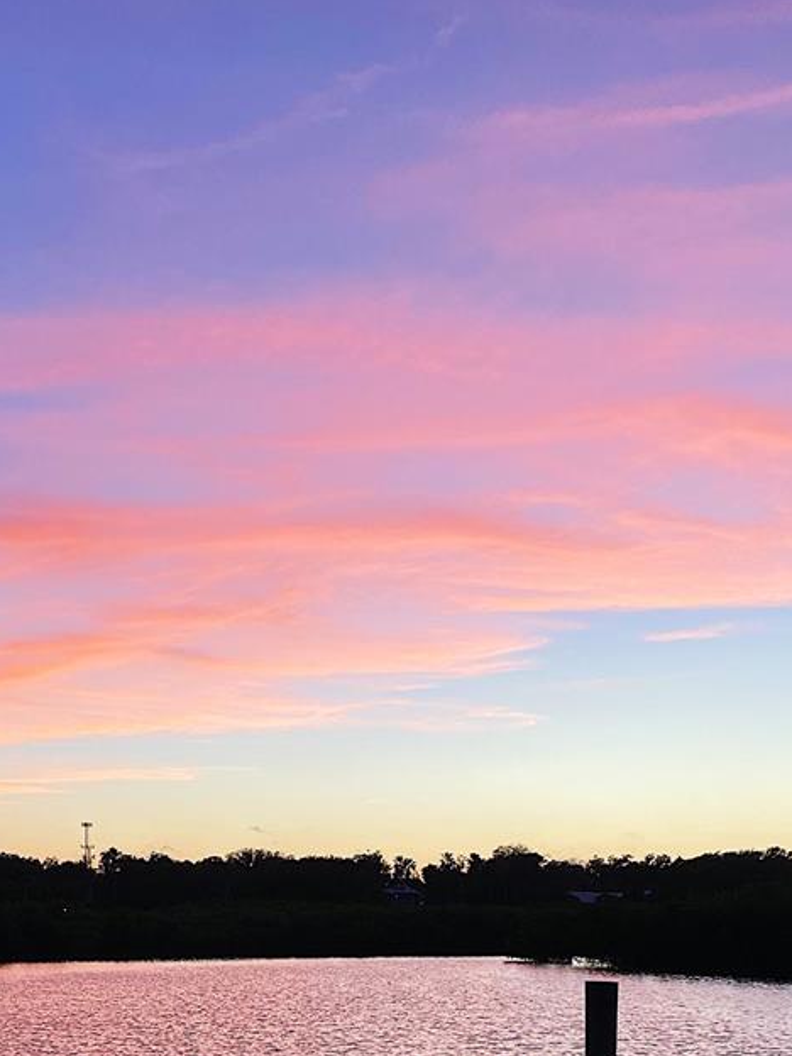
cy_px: 954
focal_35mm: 50
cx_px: 215
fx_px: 1525
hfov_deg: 28.7
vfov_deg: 35.8
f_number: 1.8
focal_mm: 4.25
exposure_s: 1/121
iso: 40
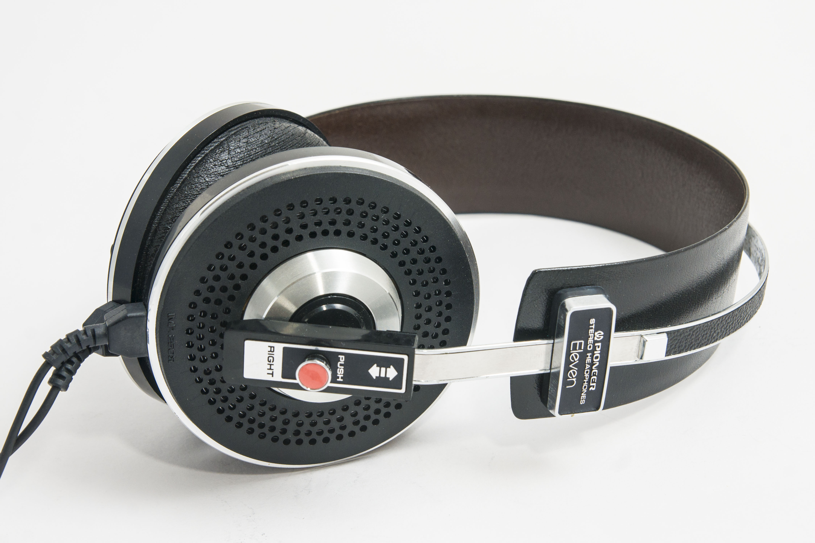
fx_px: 1698
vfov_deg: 18.2
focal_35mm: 75
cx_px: 408
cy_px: 272
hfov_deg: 27.0
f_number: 8
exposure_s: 1/90
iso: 200
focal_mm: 50
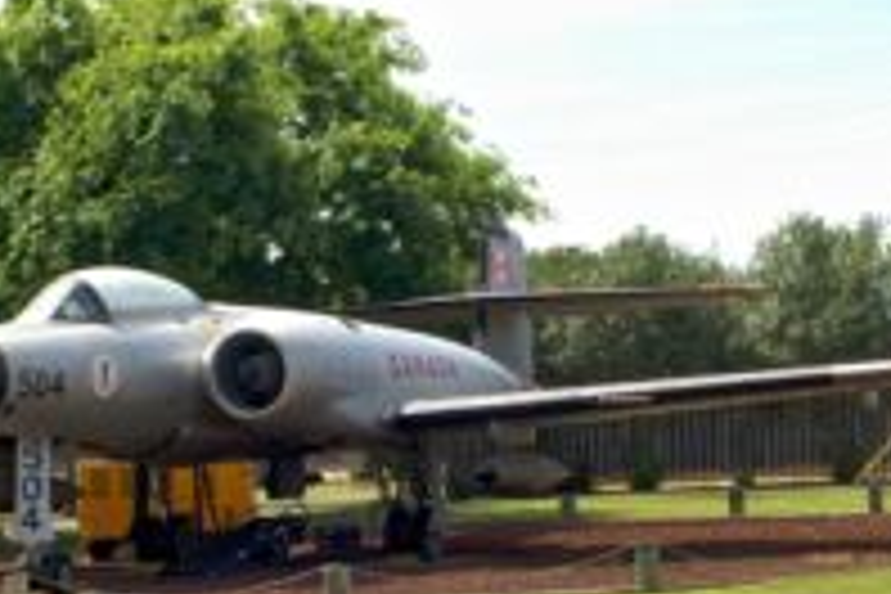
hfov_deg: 19.3
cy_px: 423
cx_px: 392
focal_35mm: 106
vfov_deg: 12.9
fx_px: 2623
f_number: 8
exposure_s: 1/200
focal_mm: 28
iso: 100
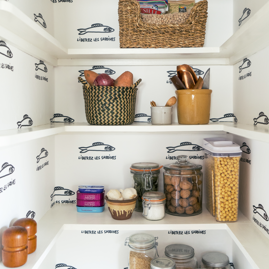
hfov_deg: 42.8
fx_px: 343
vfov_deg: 42.8
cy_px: 124
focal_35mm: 39
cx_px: 135
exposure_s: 1/60
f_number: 4
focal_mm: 30
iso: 1250
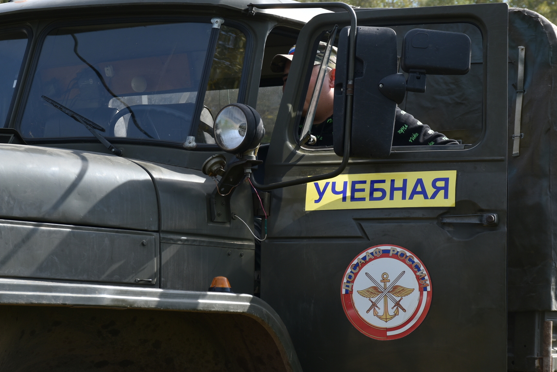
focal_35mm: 105
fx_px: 1625
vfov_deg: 13.0
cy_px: 166
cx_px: 240
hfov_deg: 19.4
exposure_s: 1/250
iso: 125
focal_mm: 60
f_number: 8
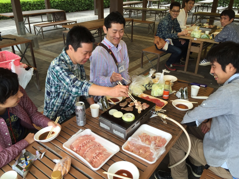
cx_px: 120
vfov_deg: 48.2
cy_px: 90
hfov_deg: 61.7
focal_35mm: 29
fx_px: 200
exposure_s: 1/275
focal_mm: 4.15
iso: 32
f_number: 2.2
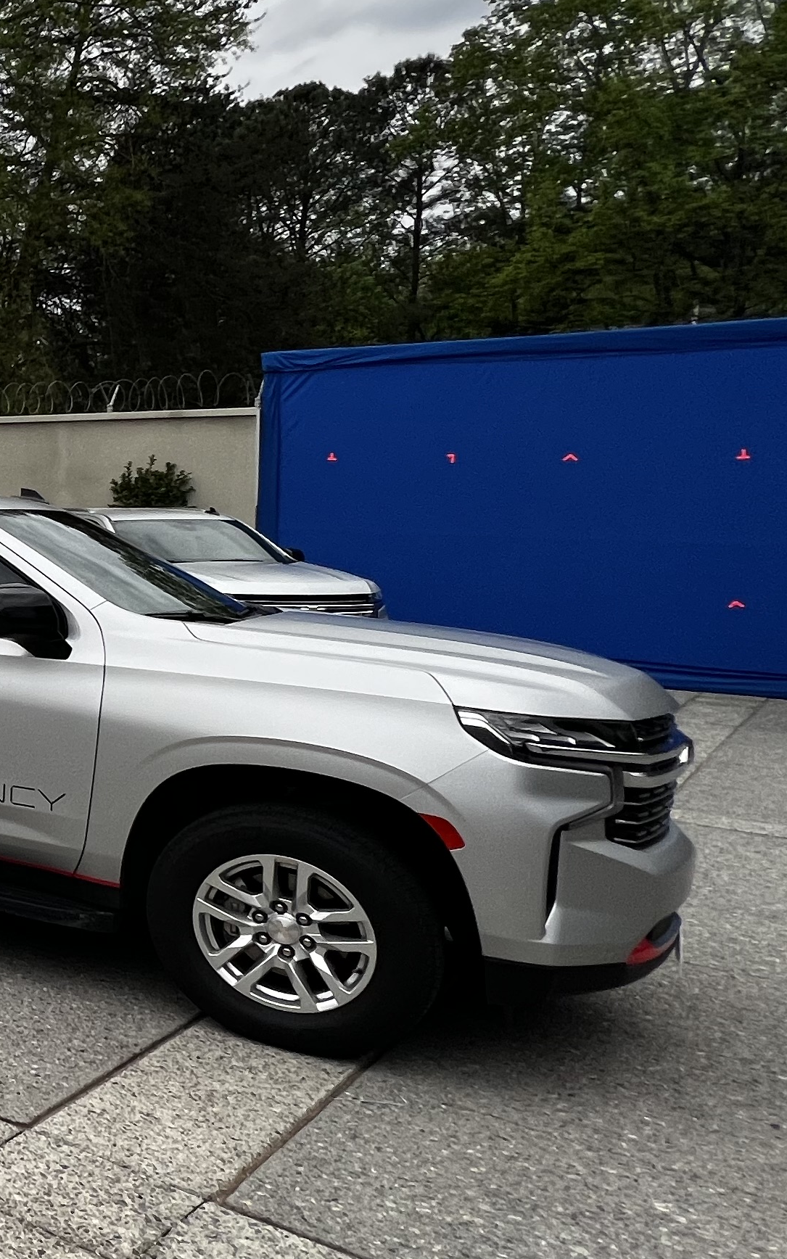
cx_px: -531
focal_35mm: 32
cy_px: 532
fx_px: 1098
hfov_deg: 24.4
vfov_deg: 59.4
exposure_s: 1/99
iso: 80
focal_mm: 1.57
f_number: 1.8
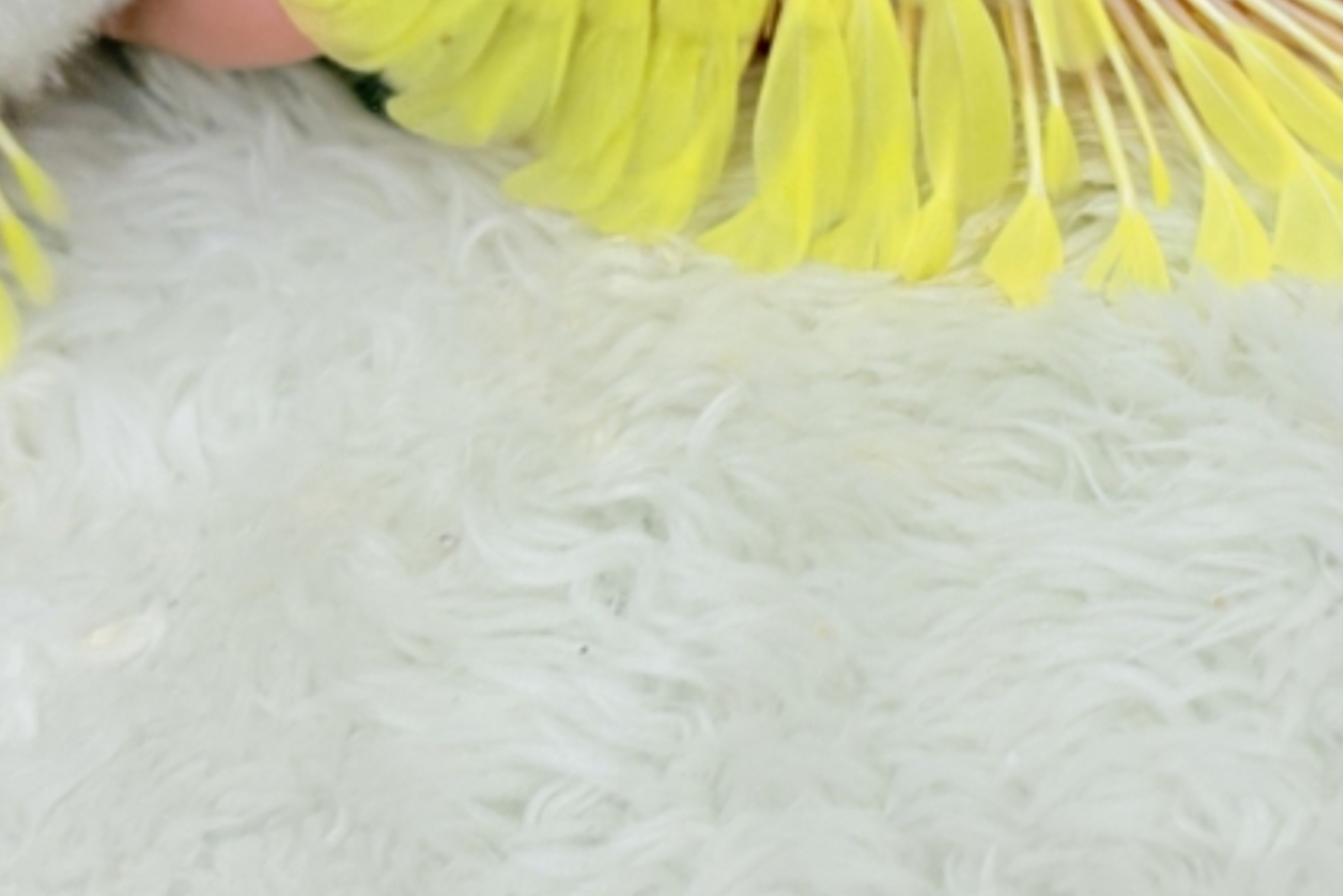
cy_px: 242
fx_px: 3096
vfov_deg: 16.4
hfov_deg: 24.2
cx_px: 982
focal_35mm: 83
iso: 32
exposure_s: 1/50
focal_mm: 5.96
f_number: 1.6
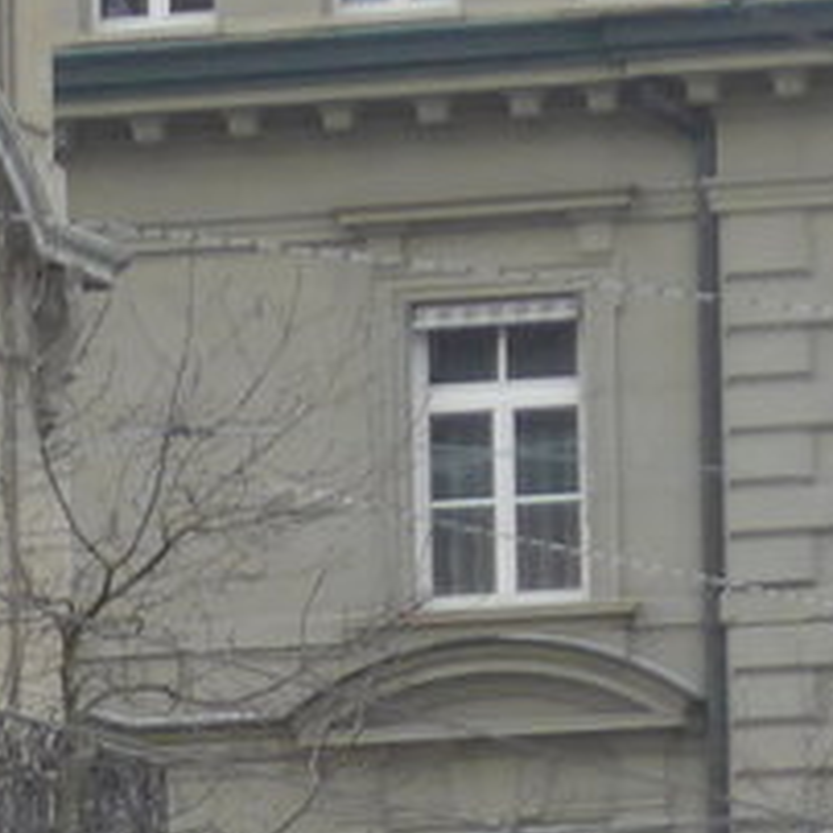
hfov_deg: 2.8
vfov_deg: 2.8
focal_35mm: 614
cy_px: 1798
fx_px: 16716
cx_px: -623
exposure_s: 1/320
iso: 320
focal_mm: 22.9
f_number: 5
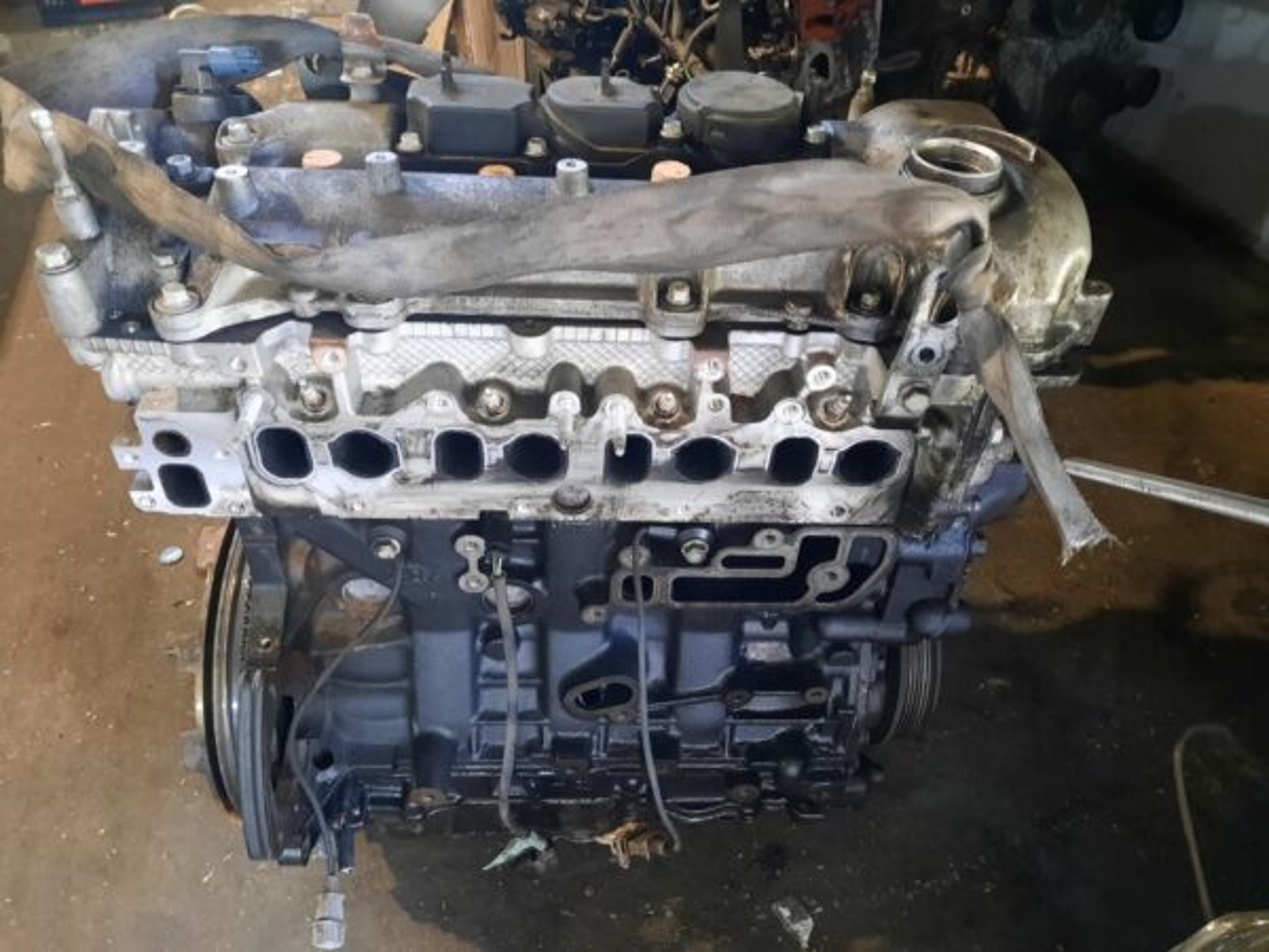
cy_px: 476
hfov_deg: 69.4
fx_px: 916
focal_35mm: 25
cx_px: 634
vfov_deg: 54.9
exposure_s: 1/20
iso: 800
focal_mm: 4.6
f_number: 2
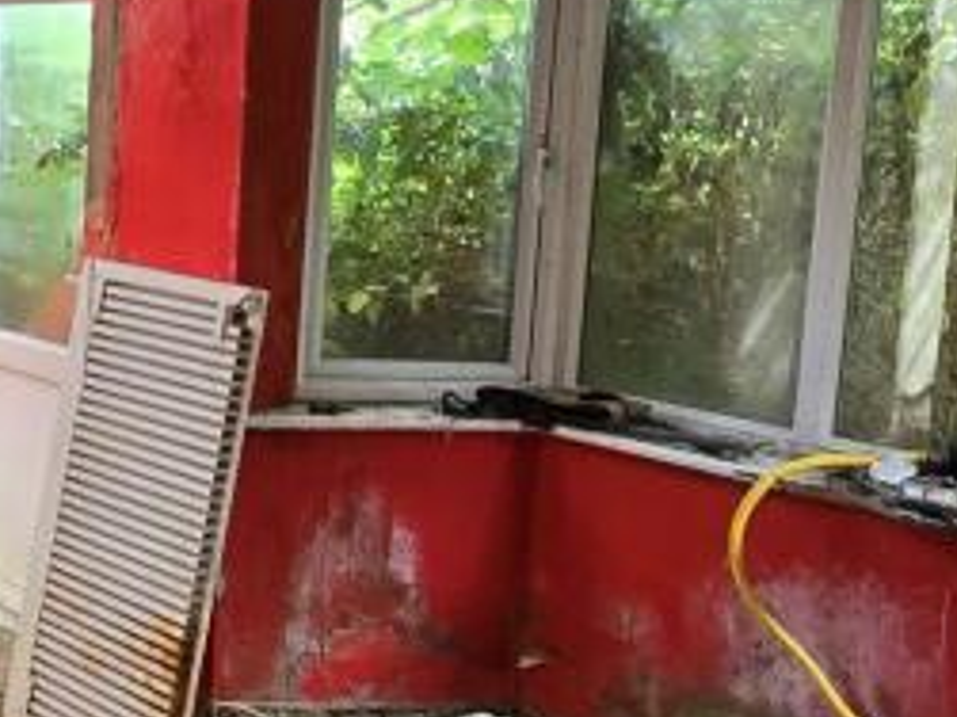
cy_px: 309
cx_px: -34
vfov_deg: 27.5
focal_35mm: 53
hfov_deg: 32.8
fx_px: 1465
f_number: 2.2
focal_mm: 2.2
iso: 200
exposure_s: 1/100
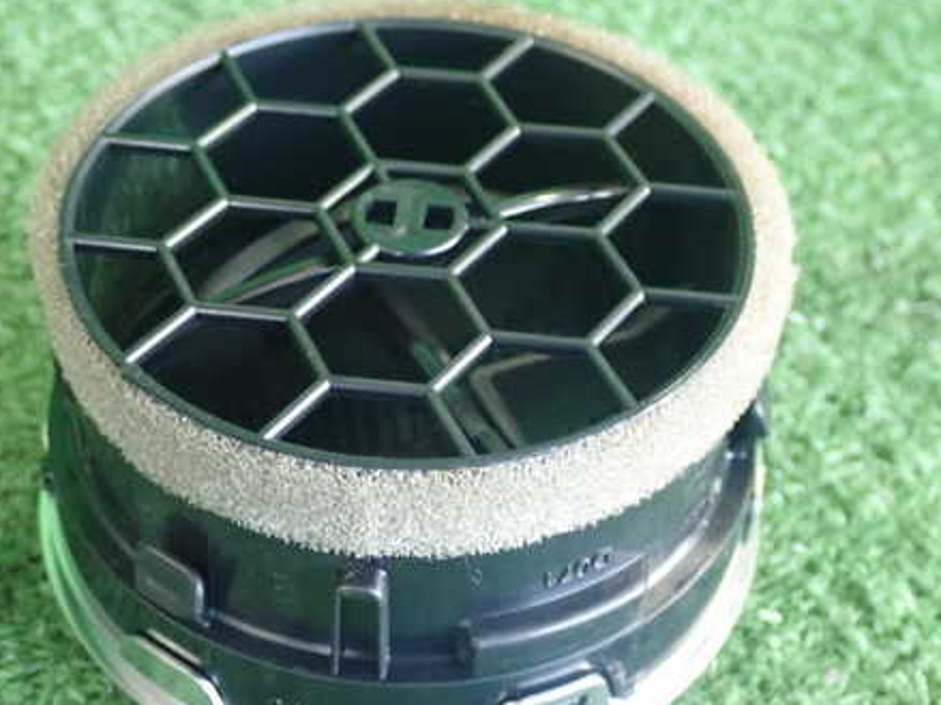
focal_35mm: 67
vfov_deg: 21.9
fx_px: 1821
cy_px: 386
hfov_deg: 29.0
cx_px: 474
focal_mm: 8.99
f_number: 3.2
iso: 1250
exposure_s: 1/50
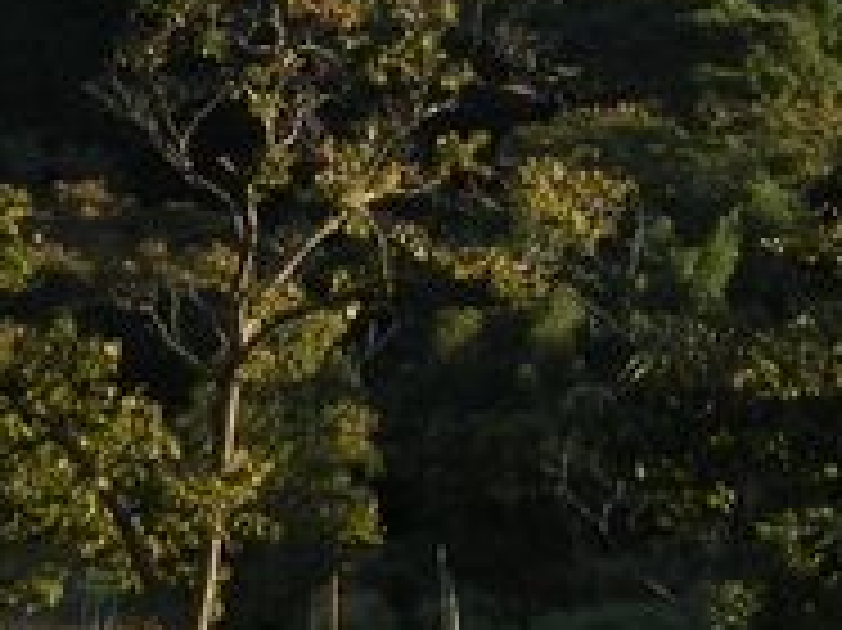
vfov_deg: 13.5
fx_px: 2601
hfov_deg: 18.3
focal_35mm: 107
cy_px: -86
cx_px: 603
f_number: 3
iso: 80
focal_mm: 4.5
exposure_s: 1/400
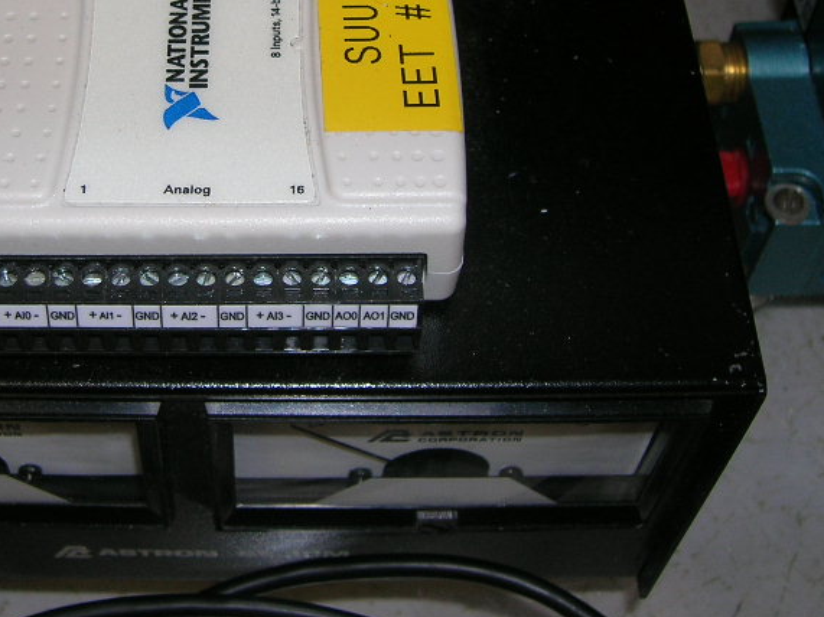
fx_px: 1452
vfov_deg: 23.6
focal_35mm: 61
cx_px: 250
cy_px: 104
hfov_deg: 31.3
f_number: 2.9
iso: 50
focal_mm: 5.7
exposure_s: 1/60.1
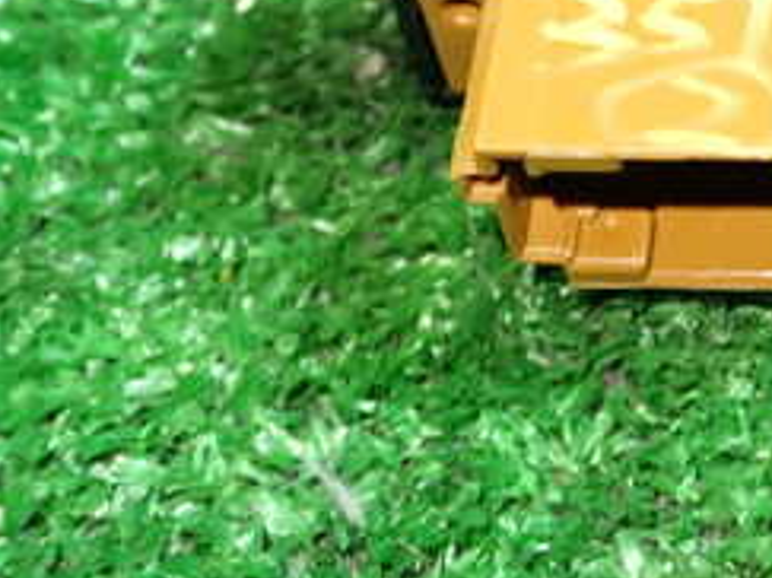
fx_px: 1984
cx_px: 845
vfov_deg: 16.1
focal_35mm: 89
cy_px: -44
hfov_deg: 21.0
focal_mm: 6.37
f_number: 2.5
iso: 320
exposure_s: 1/40
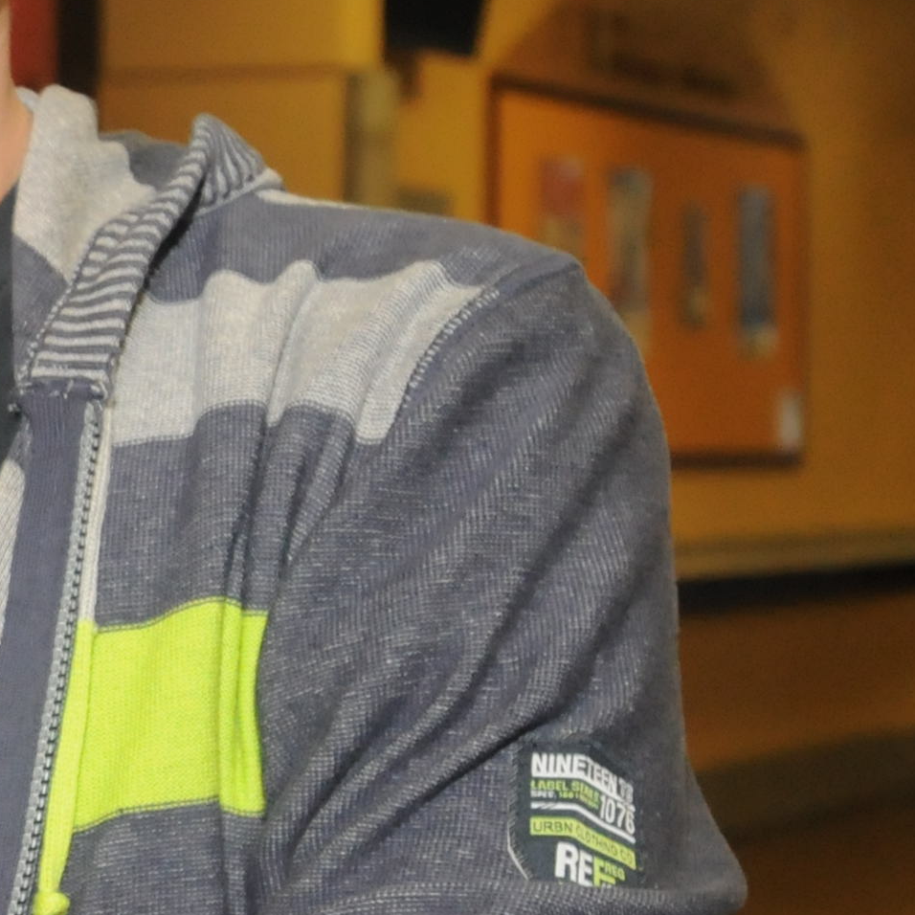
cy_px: 437
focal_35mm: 137
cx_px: -657
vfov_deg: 12.7
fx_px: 4097
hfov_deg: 11.9
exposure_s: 1/60
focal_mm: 24
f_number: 5.6
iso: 1000
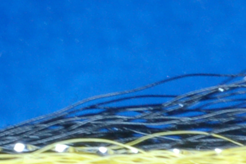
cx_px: 247
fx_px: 4657
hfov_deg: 3.0
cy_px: 171
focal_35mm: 682
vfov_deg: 2.0
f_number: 22
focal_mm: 70
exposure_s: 1/2.5
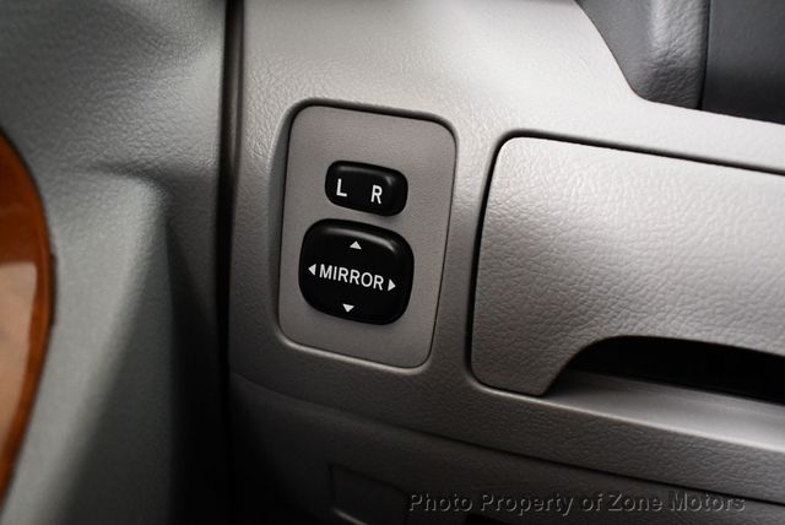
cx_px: 392
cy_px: 262
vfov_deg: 36.9
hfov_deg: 53.1
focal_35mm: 36
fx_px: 786
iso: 3600
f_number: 3.5
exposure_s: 1/60
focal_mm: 18
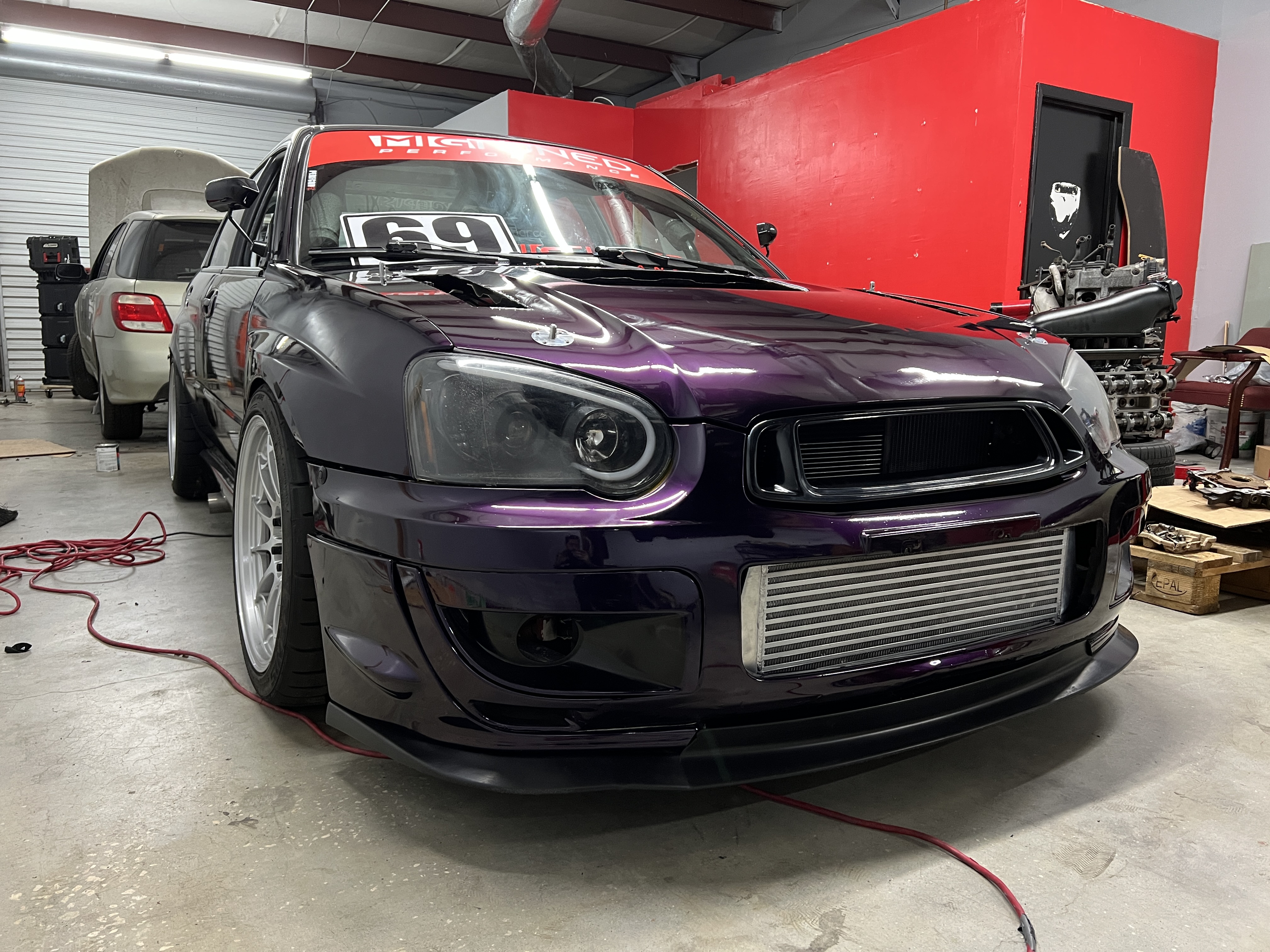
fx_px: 954
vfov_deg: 53.1
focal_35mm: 26
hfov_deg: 67.3
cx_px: 635
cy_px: 476
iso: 400
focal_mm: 5.7
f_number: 1.5
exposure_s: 1/60
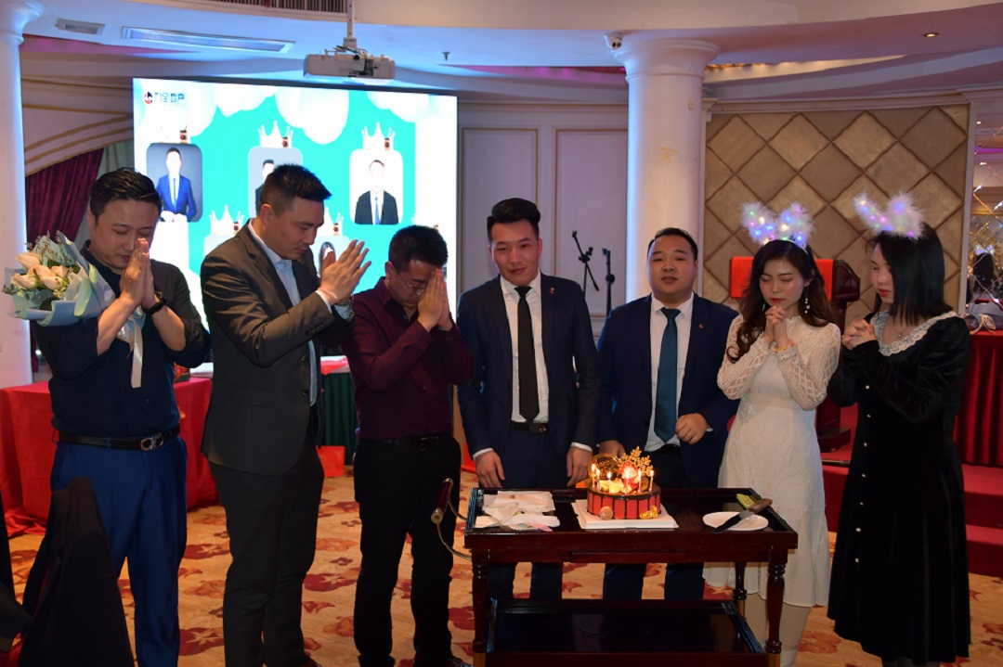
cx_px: 502
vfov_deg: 39.9
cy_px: 334
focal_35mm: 33
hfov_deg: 57.2
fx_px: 919
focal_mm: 22
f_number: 3.8
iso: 720
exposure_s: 1/60
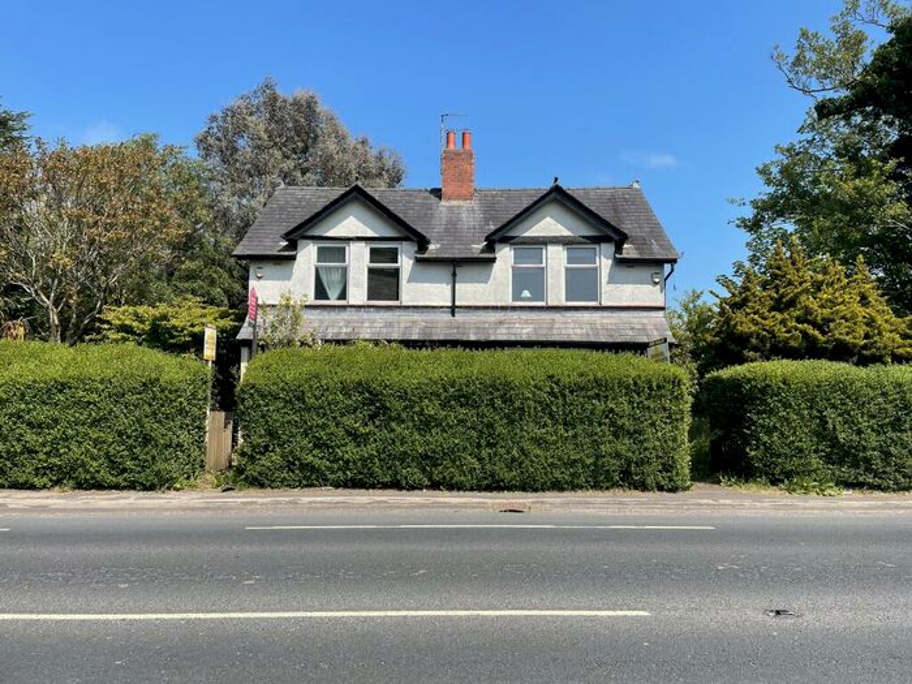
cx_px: 456
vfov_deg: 53.1
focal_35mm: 26
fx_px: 685
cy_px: 342
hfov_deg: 67.3
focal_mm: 4.2
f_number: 1.6
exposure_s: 1/2681
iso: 32
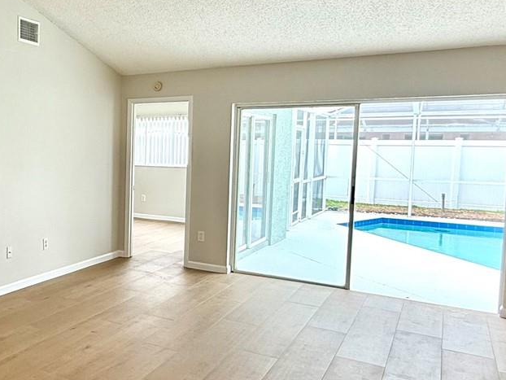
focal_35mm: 36
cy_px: 178
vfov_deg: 39.7
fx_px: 526
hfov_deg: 46.0
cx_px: 44
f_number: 2.2
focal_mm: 2.22
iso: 64
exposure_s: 1/120
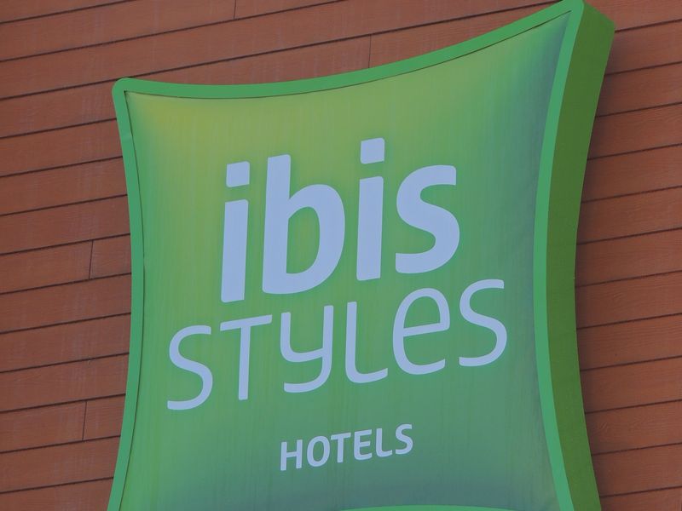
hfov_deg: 9.9
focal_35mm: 200
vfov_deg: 7.4
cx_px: 341
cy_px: 256
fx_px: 3940
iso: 100
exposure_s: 1/200
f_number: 4.6
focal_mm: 35.6
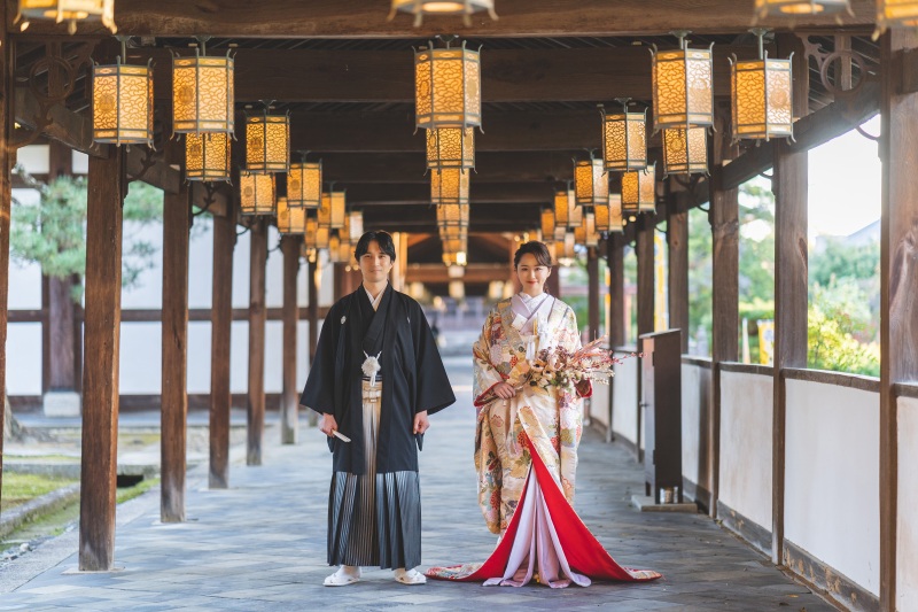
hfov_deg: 23.9
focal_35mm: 85
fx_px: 2167
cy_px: 306
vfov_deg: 16.1
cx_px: 459
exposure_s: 1/200
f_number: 1.8
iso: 320
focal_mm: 85
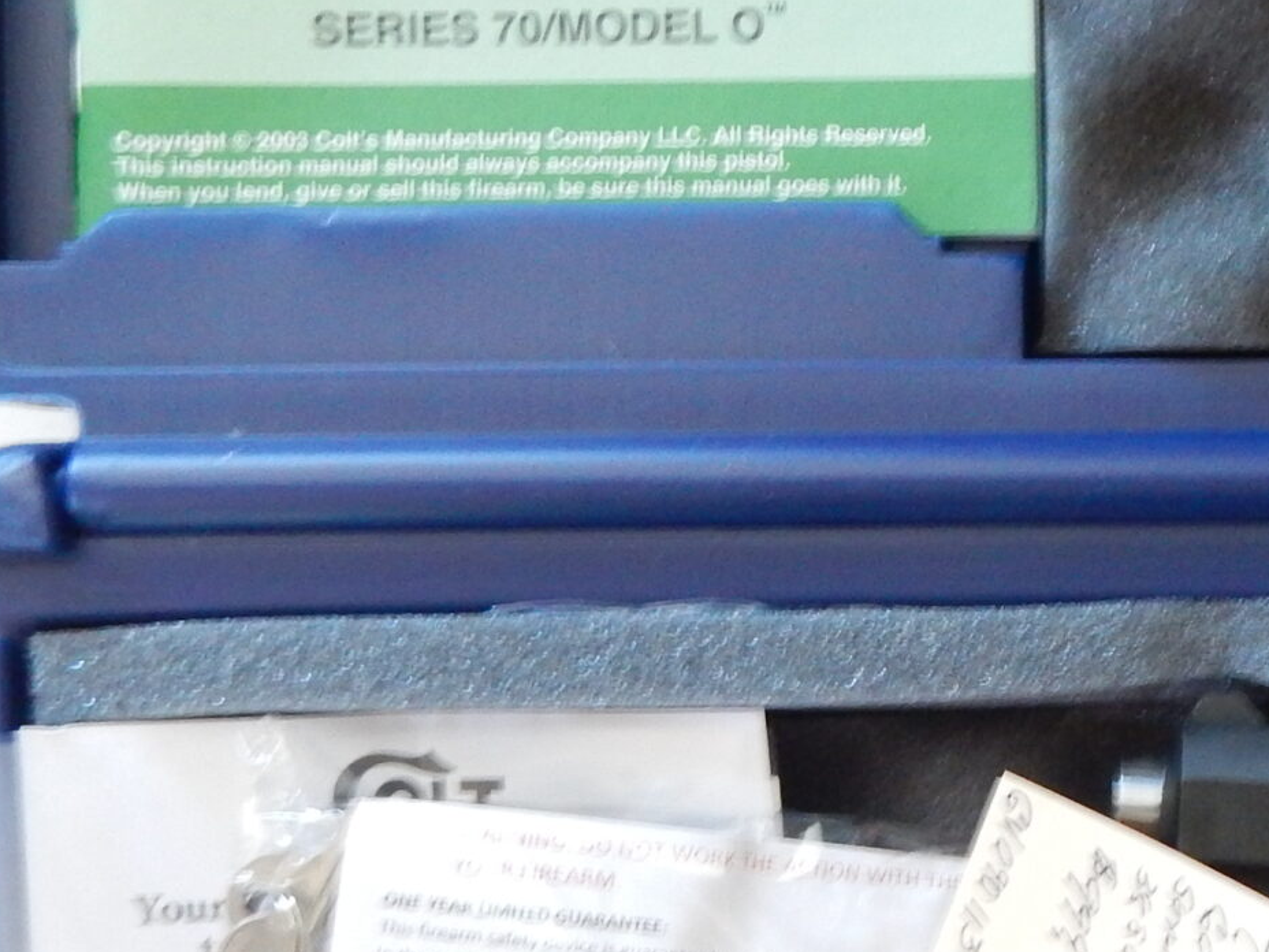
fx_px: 2529
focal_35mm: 69
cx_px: 1322
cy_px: 643
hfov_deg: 26.4
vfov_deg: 21.2
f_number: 3.1
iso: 450
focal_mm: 4.5
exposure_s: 1/8
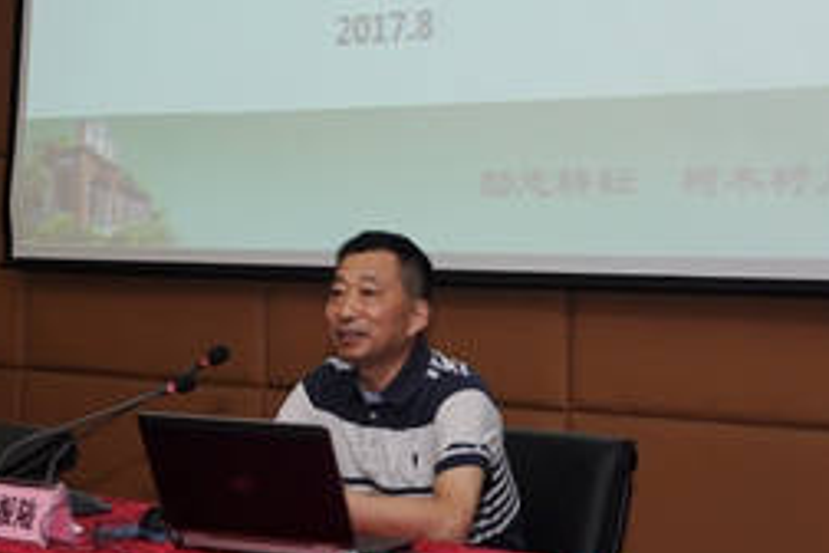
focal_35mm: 85
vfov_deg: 15.9
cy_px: 72
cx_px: 359
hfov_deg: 23.9
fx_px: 1957
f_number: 4
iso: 220
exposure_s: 1/60
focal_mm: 26
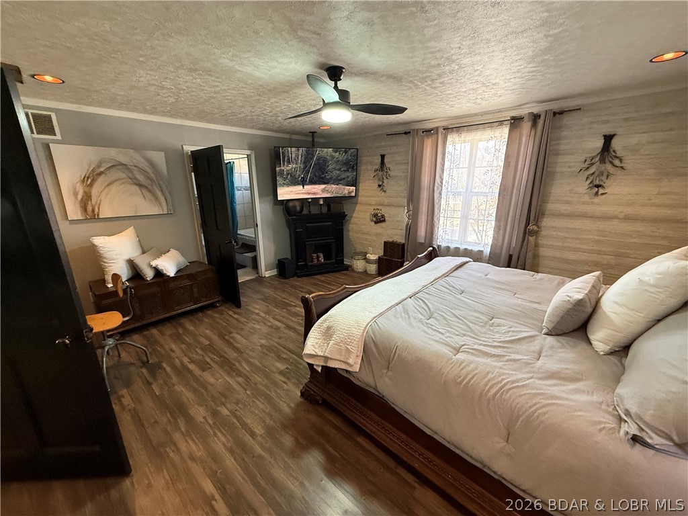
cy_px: 258
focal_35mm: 14
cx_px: 344
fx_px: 278
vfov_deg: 85.7
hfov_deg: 102.1
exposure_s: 1/60
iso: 400
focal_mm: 2.22
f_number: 2.2
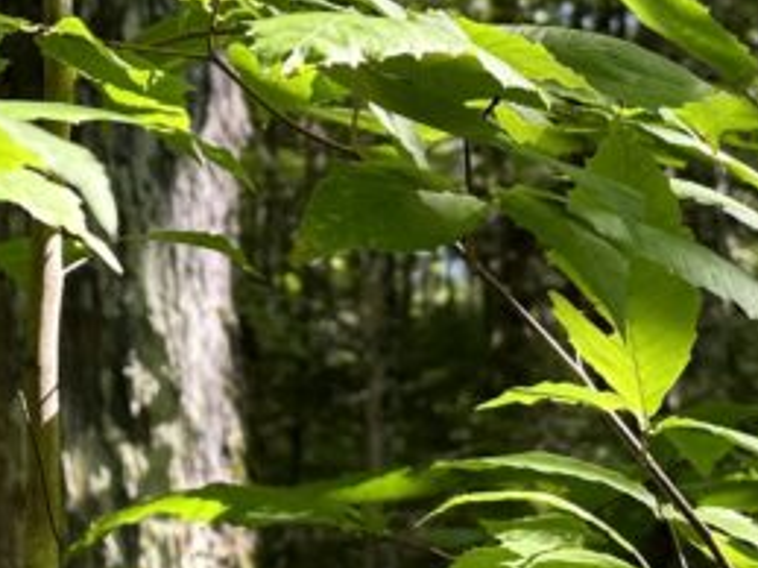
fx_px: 2079
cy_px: -9
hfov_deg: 20.7
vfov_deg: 15.3
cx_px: 337
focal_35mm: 95
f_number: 1.78
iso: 80
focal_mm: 6.86
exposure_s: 1/331
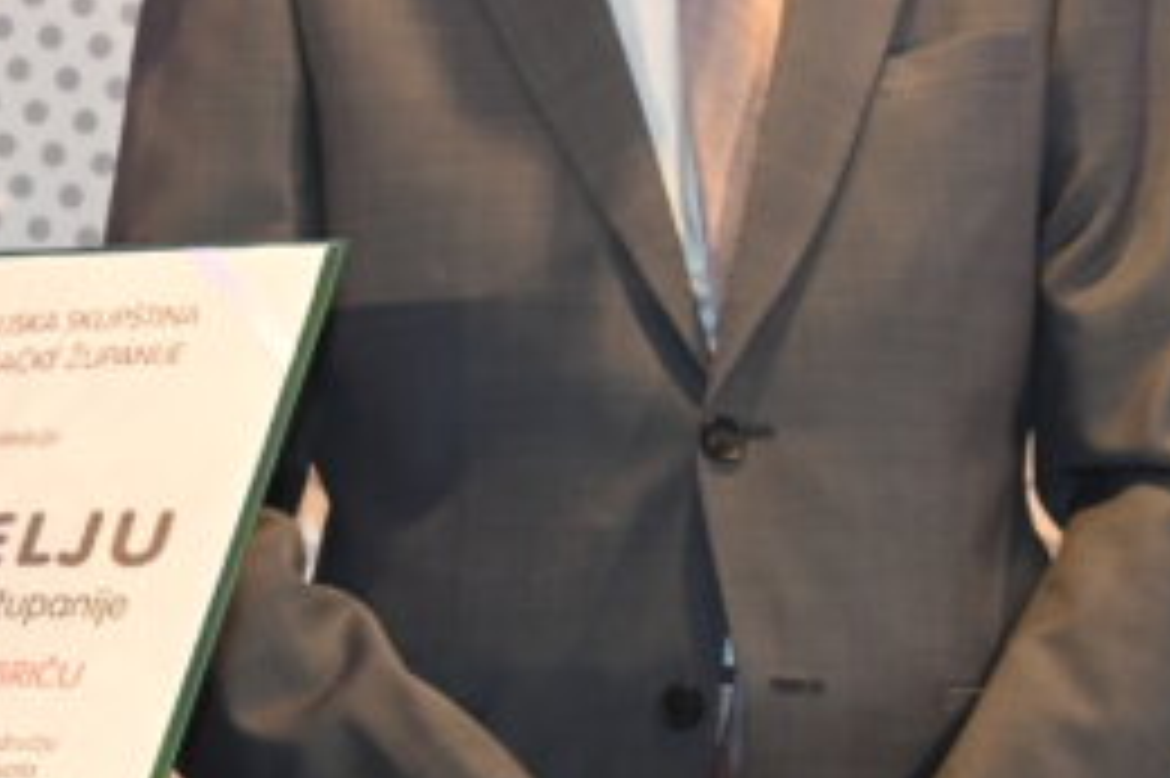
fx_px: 6658
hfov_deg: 9.8
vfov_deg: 6.7
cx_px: -562
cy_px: 443
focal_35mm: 205
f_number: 5.6
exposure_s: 1/60
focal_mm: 52
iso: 1800
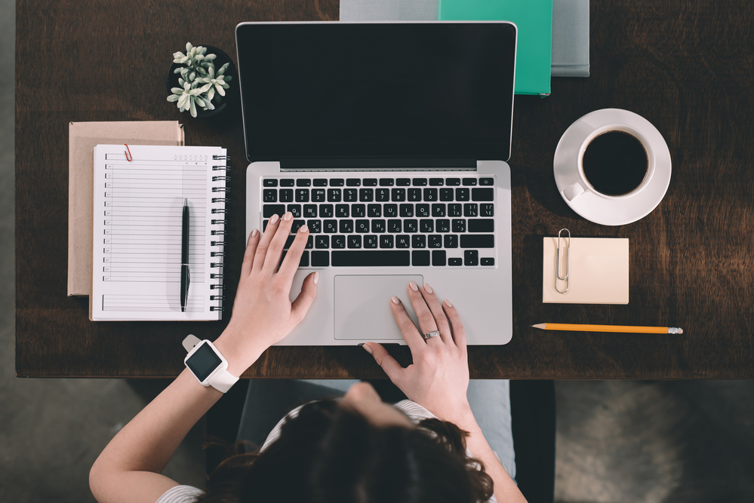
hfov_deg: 23.9
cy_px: 252
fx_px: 1781
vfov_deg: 16.1
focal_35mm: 85
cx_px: 377
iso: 200
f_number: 2.8
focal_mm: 85
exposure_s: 1/100
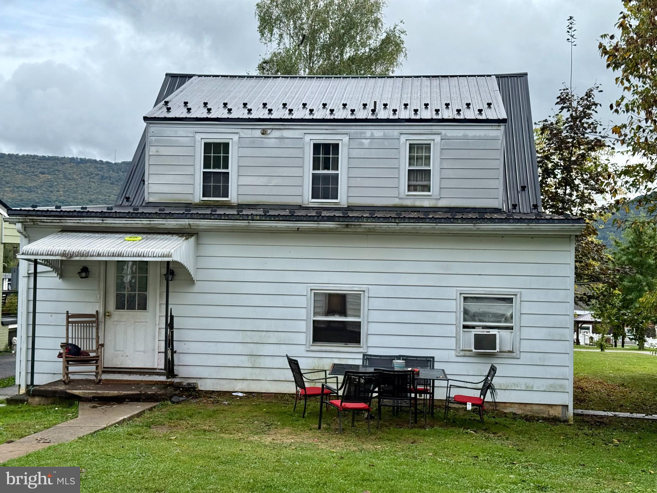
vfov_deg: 30.3
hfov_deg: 39.7
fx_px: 911
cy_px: 246
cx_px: 328
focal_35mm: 48
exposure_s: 1/2577
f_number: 1.78
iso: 80
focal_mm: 6.76
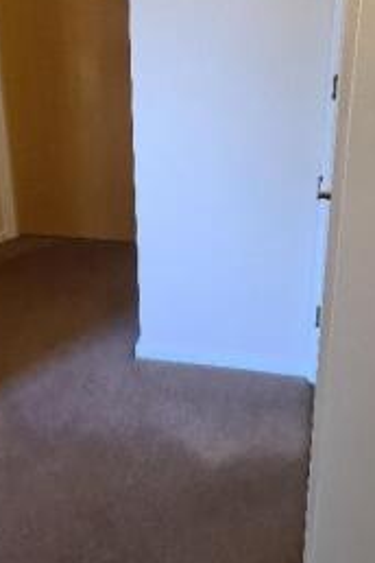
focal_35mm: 44
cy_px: 237
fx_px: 687
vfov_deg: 44.4
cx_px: 81
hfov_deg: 29.9
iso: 800
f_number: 1.8
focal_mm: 7
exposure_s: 1/100
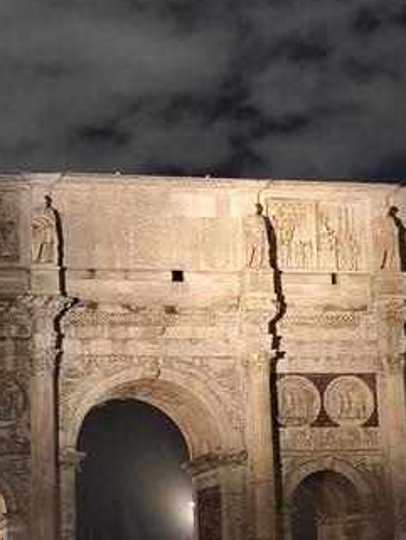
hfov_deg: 17.2
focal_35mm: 86
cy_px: 291
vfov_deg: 22.7
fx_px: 1344
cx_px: 167
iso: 3200
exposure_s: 1/16.7
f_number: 1.65
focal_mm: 6.14
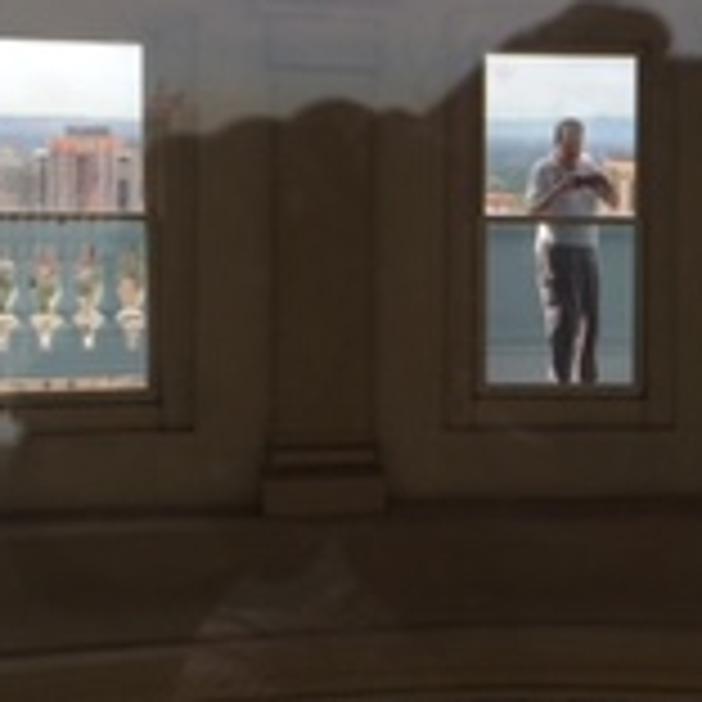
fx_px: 2409
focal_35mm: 105
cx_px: 806
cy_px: 374
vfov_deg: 16.6
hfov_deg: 16.0
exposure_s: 1/590
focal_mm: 4.15
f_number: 2.2
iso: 32
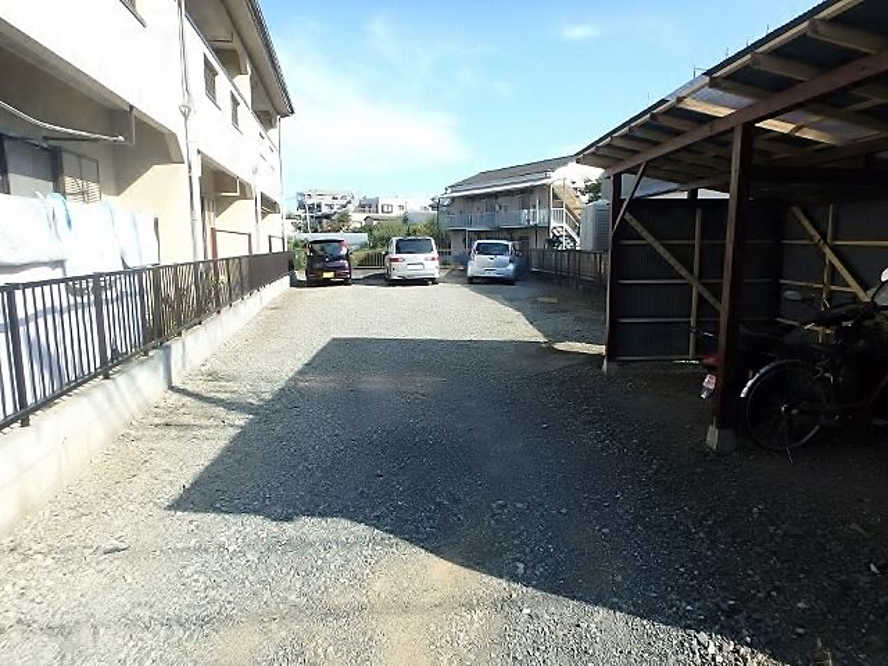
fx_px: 539
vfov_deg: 63.4
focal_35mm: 21
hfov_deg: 79.0
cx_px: 444
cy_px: 333
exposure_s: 1/640
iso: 125
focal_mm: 3.7
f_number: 3.5
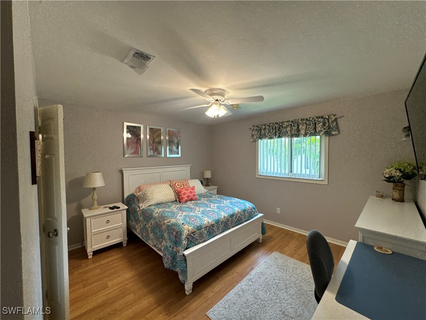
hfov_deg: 102.1
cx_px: 213
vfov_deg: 85.7
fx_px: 172
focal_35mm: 14
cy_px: 160
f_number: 2.2
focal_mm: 2.22
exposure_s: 1/120
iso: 100
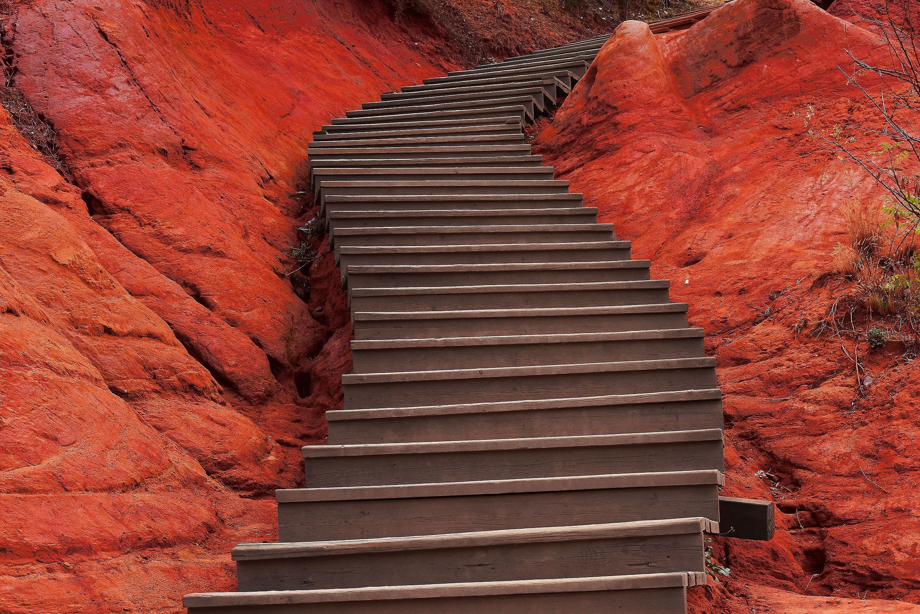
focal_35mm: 82
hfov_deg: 24.6
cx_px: 460
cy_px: 307
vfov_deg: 16.6
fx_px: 2108
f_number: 9
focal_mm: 55
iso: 400
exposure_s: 1/160
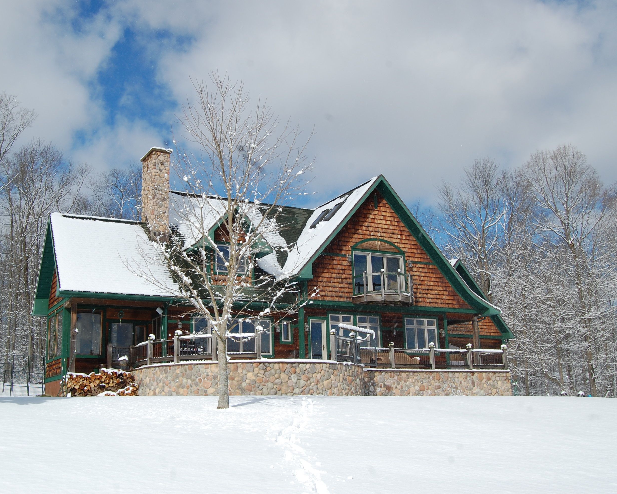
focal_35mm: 40
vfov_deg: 37.7
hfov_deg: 46.0
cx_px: 248
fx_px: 723
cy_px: 246
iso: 200
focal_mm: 23
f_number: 11
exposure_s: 1/500
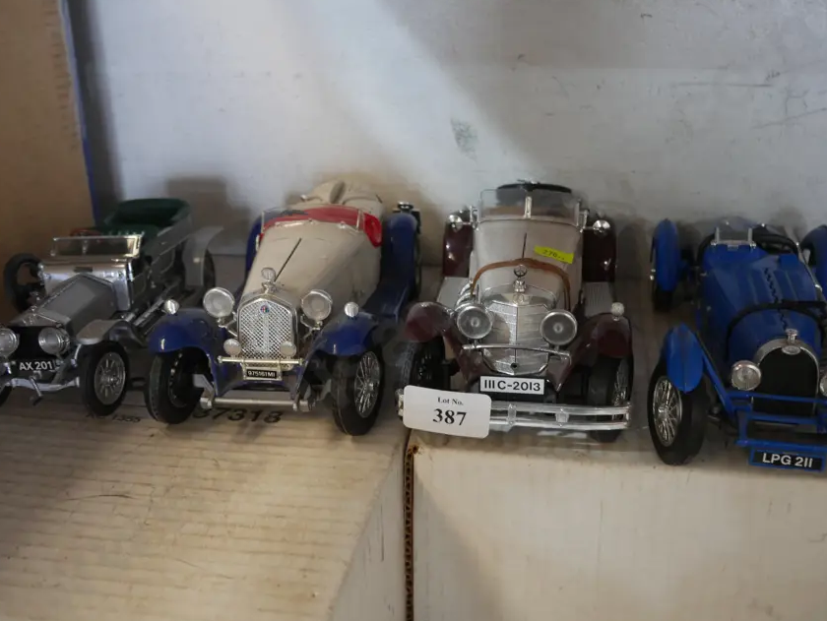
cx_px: 442
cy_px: 305
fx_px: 932
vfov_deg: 36.9
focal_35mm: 39
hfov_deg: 47.8
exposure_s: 1/60
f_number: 3.6
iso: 1000
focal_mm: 16
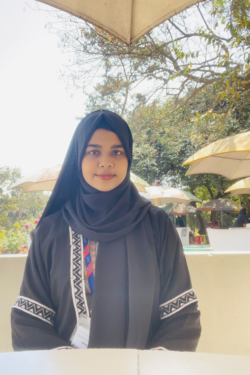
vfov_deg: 58.7
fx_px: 333
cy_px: 184
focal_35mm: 32
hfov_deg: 41.0
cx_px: 109
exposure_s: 1/173
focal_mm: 2.71
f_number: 2.2
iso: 25
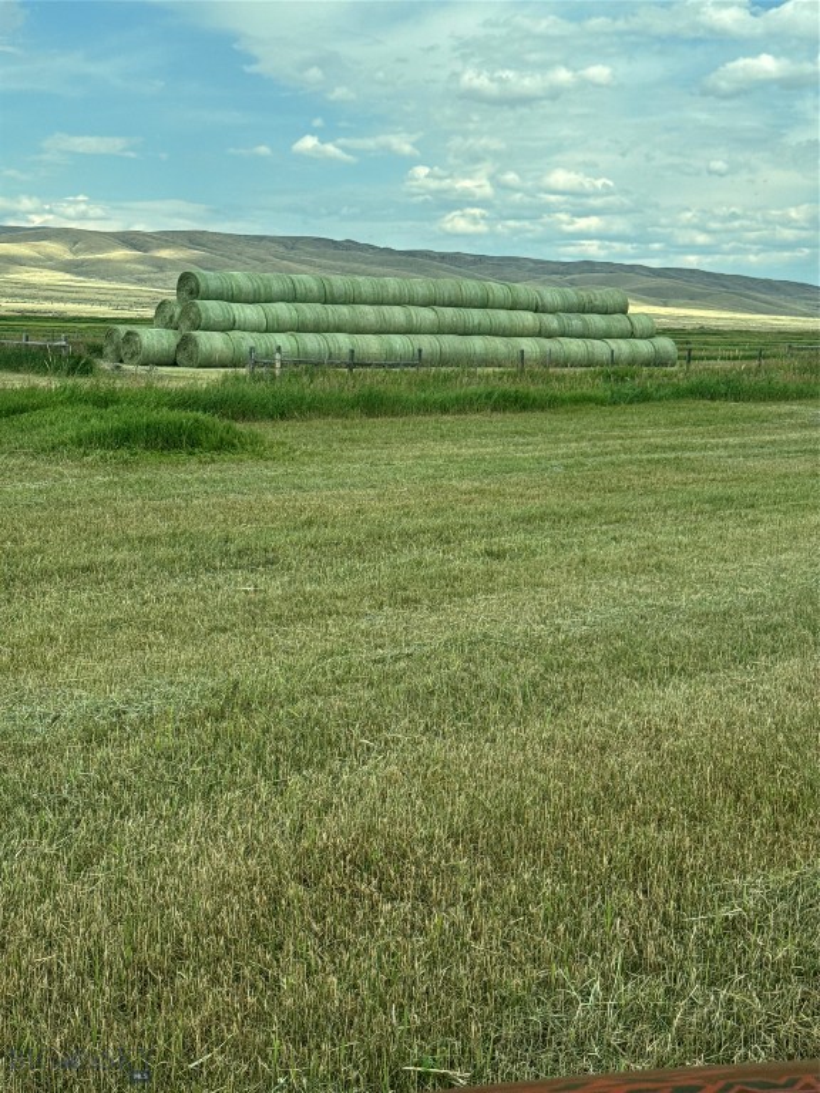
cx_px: 410
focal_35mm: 48
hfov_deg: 30.3
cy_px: 546
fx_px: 1516
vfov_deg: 39.7
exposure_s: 1/2717
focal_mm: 6.76
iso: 64
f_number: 1.78
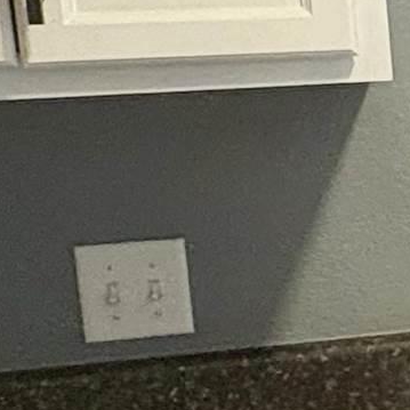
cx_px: 834
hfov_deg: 13.8
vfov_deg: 16.4
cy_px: 242
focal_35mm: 106
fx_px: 1420
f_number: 2.2
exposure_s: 1/60
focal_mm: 2.22
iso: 800
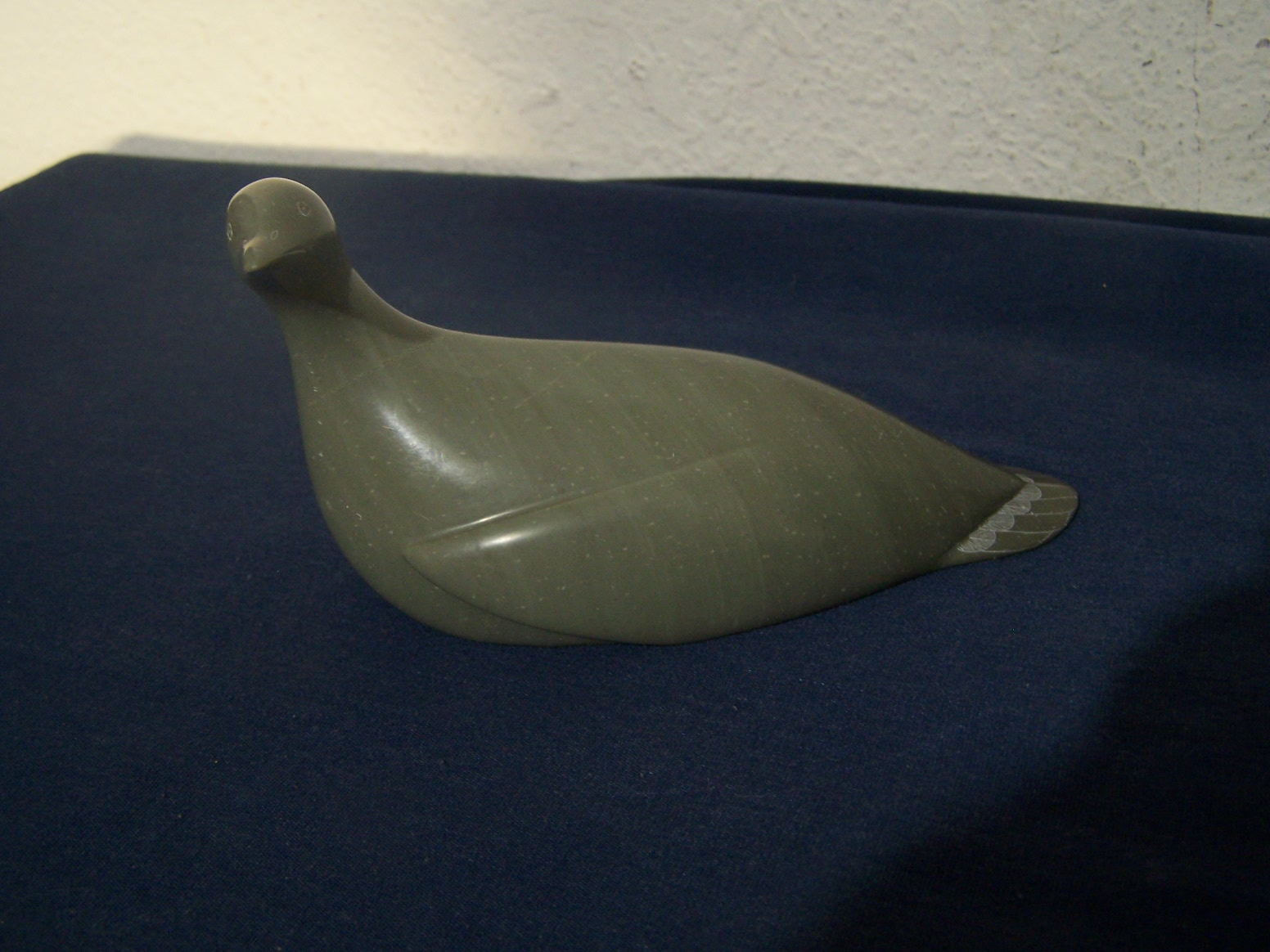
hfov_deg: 49.0
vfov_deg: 37.7
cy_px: 476
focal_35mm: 38
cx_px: 635
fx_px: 1394
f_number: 2.8
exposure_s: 1/8
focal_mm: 6.3
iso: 140
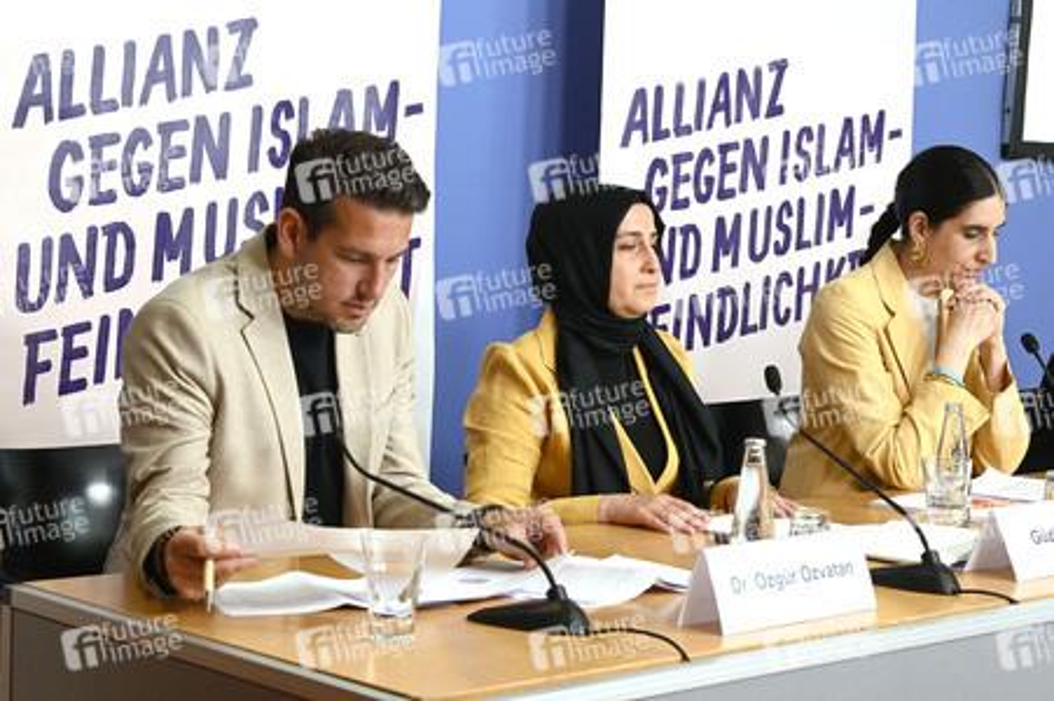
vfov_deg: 17.5
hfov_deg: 26.0
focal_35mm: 78
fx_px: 2282
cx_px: 527
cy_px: 350
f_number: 9
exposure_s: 1/320
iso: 4000
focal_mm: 78
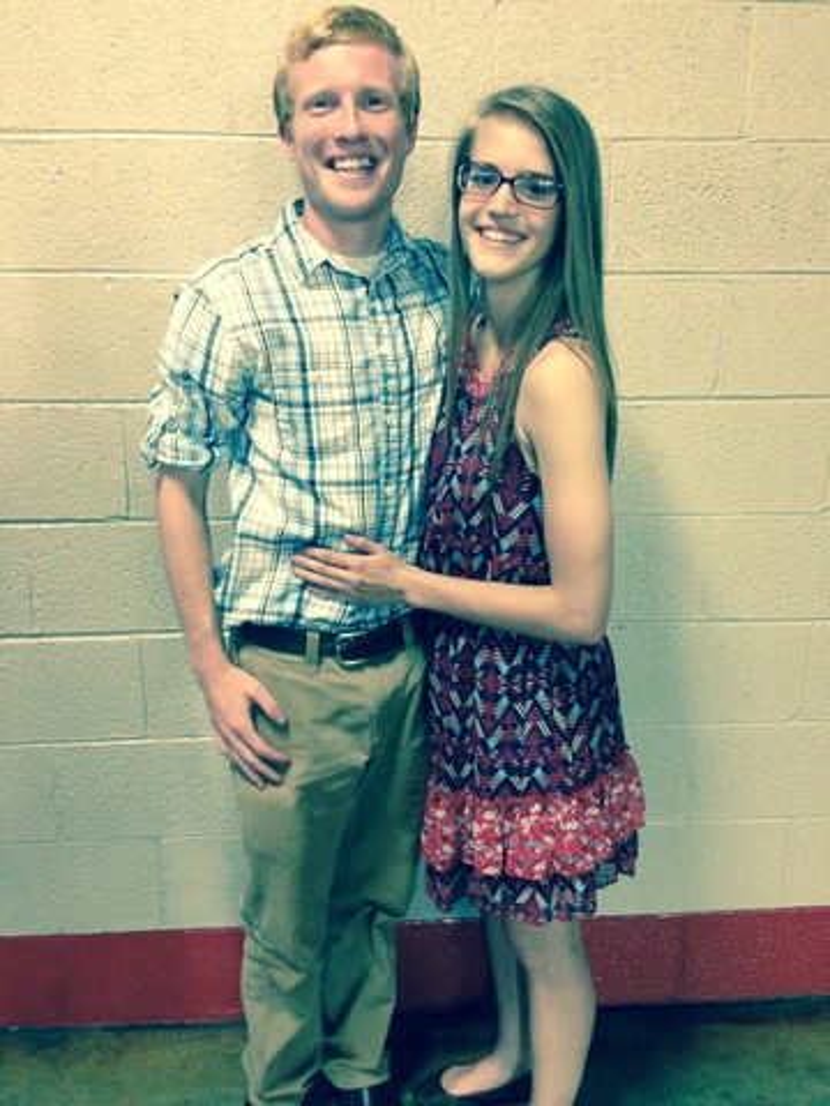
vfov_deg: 55.4
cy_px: 553
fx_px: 1055
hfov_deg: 42.9
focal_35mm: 33
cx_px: 415
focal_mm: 4.12
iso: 400
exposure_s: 1/15
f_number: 2.4
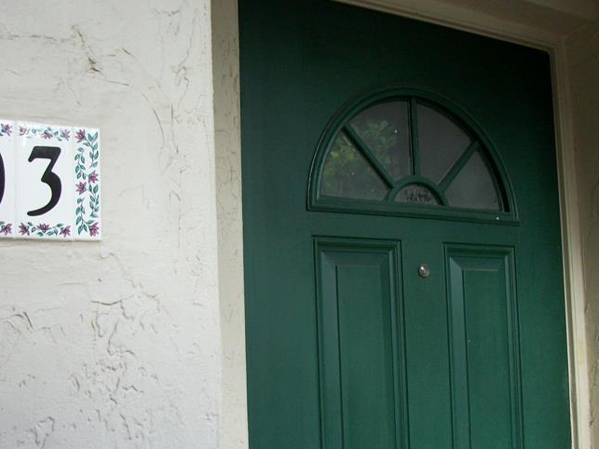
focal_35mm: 51
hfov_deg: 37.5
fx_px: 882
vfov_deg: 28.5
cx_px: 290
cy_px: 271
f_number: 2.9
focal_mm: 5.7
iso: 80
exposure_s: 1/40
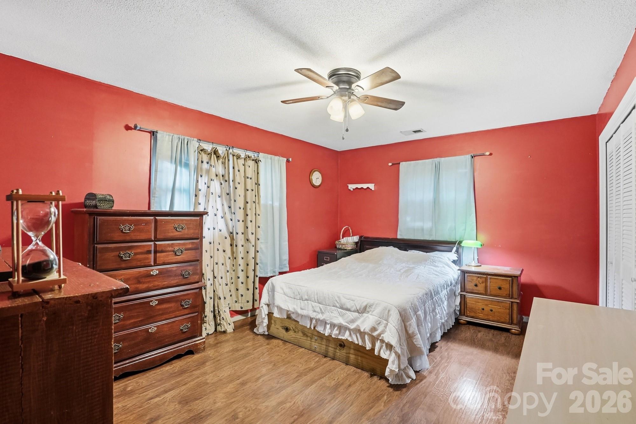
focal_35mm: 16
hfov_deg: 96.7
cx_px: 318
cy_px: 212
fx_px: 283
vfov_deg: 73.7
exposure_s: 1/640
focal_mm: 16
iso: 8000
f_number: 10
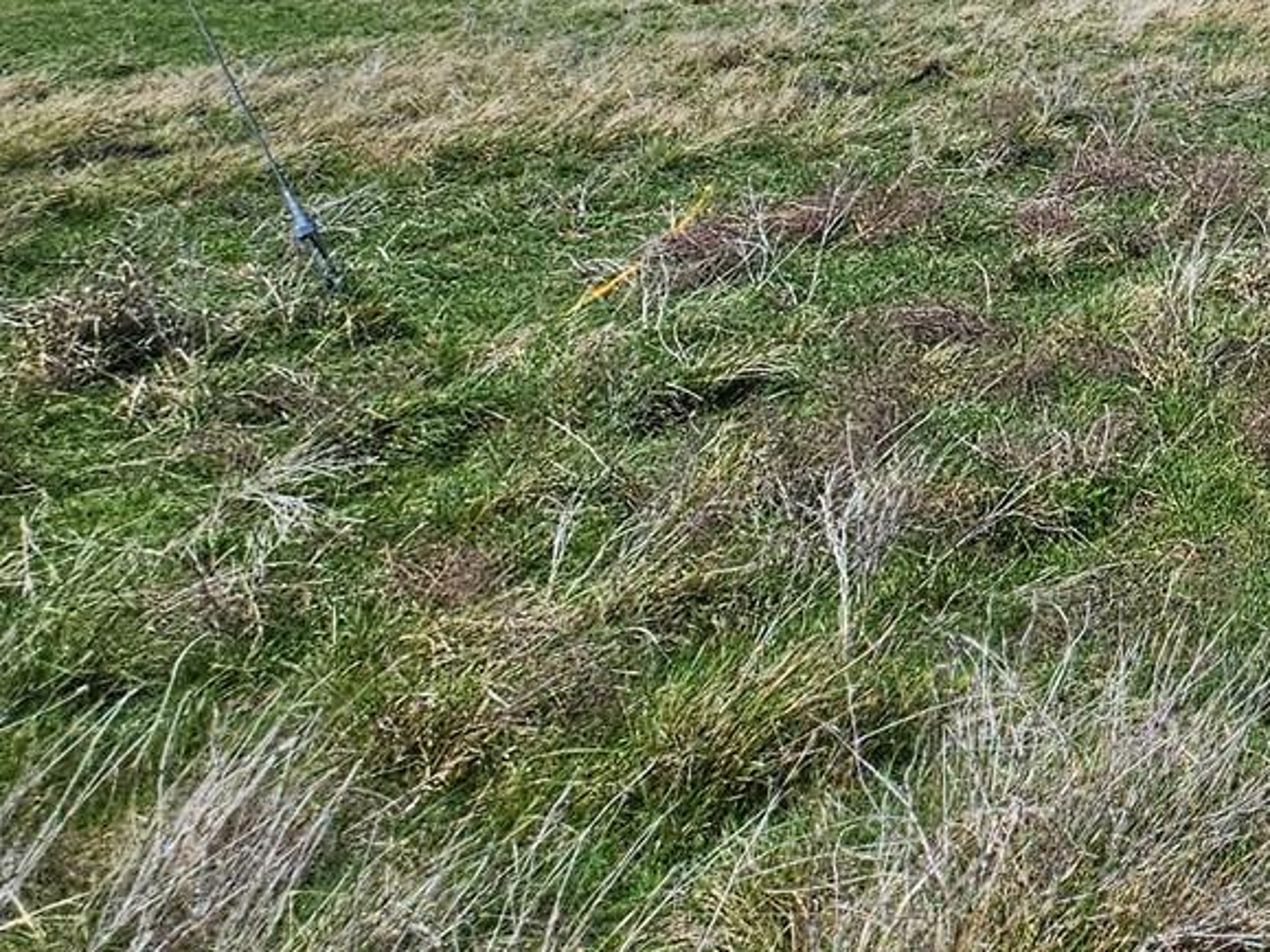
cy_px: -388
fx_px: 1687
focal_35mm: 46
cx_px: 1891
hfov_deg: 28.1
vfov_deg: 25.5
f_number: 2.2
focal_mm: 2.2
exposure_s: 1/3160
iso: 50
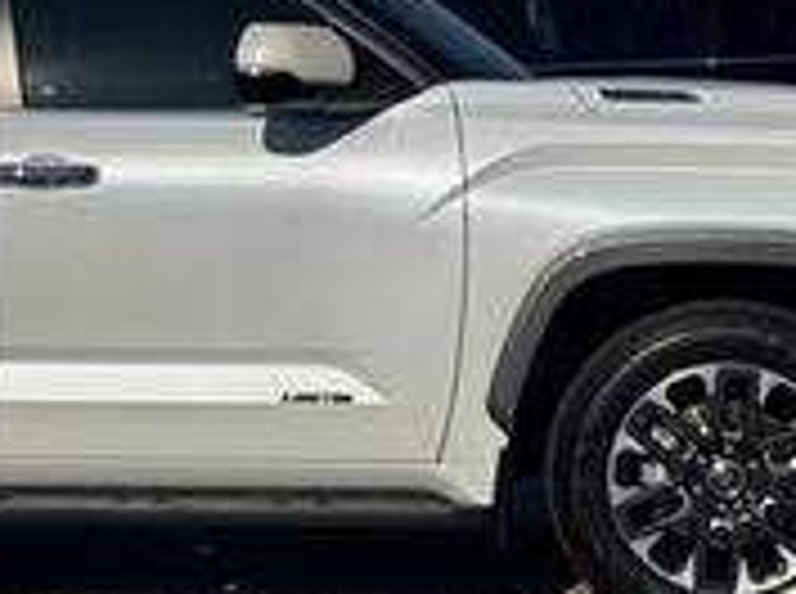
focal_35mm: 137
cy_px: 320
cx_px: 67
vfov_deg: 10.8
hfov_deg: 14.3
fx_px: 3144
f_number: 1.78
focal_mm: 6.76
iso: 64
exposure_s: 1/15385
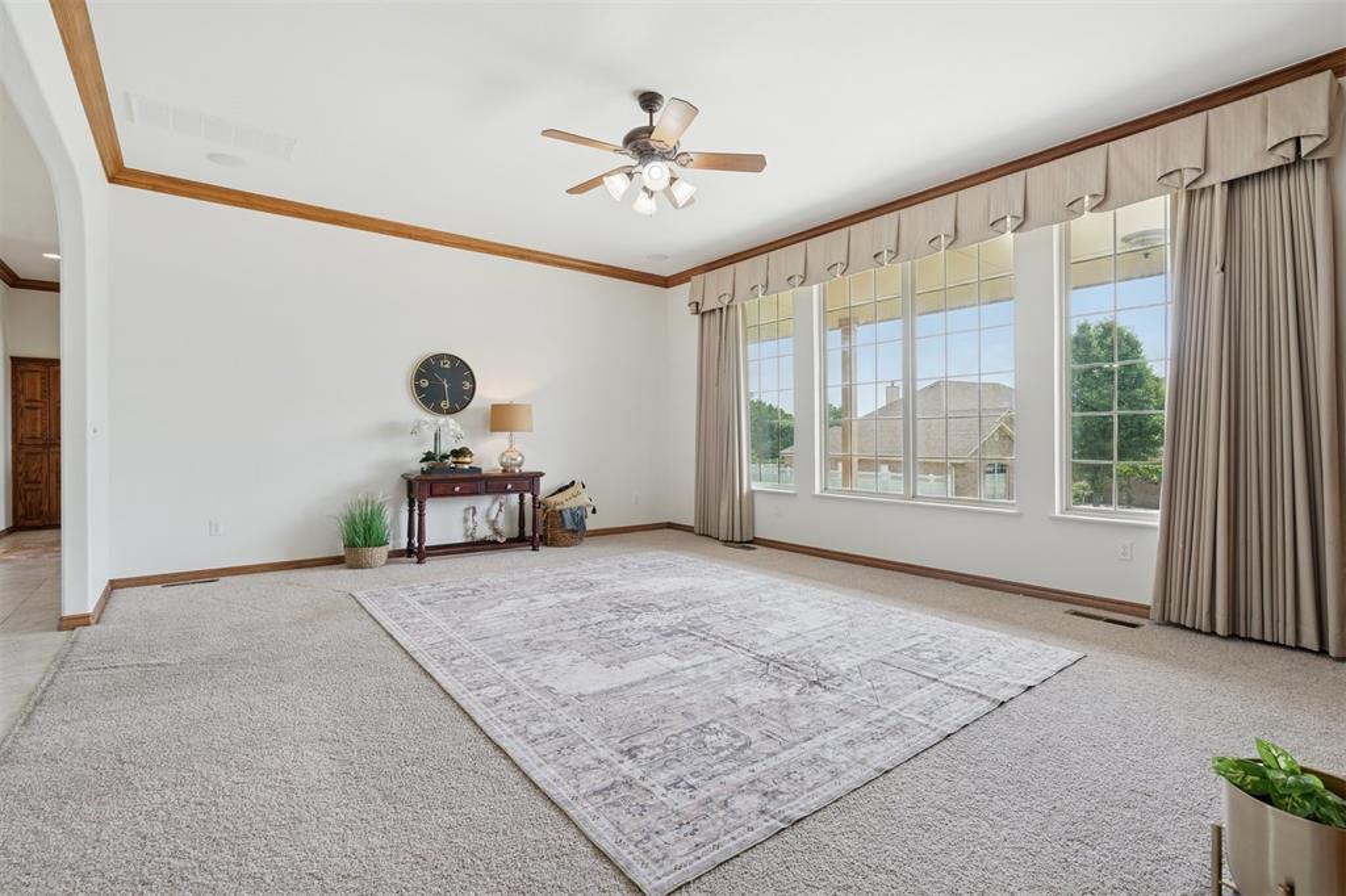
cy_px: 448
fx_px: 598
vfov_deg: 73.7
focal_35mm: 16
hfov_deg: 96.8
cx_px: 673
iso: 200
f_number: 7.1
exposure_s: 1/60
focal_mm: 16
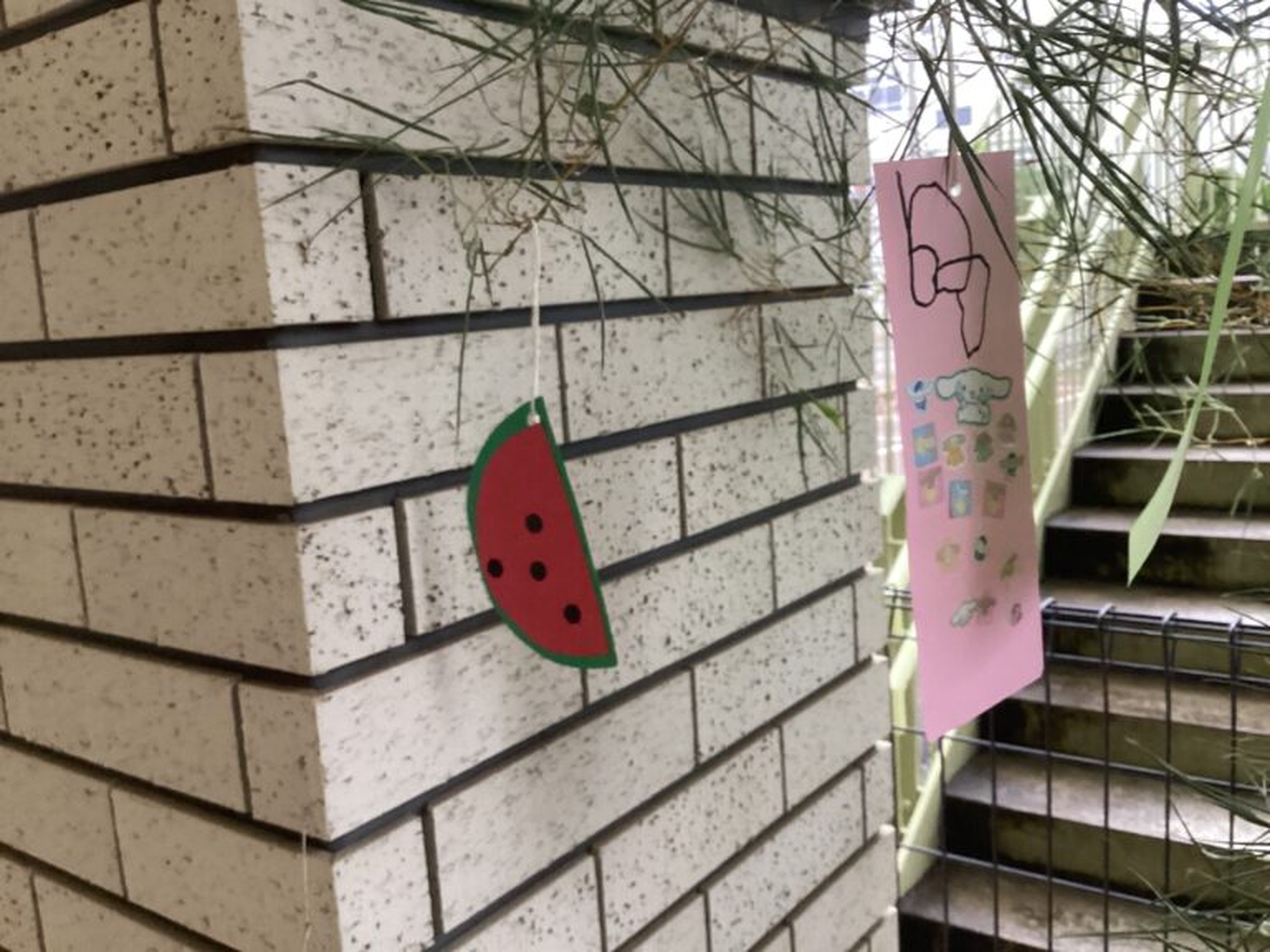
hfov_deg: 58.4
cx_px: 635
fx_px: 1137
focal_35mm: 31
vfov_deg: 45.4
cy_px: 476
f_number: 2.4
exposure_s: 1/60
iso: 320
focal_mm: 3.3
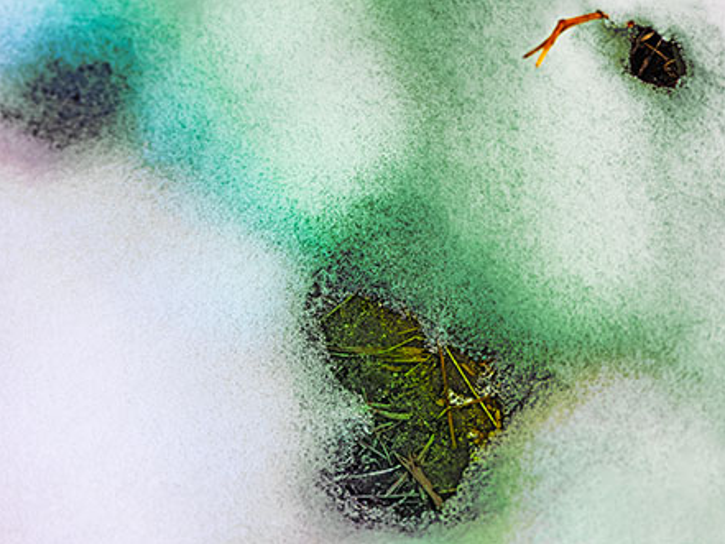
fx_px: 4797
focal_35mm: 229
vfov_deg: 6.5
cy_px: 272
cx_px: 342
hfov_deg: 8.6
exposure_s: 1/250
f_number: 7.1
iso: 64
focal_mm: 210
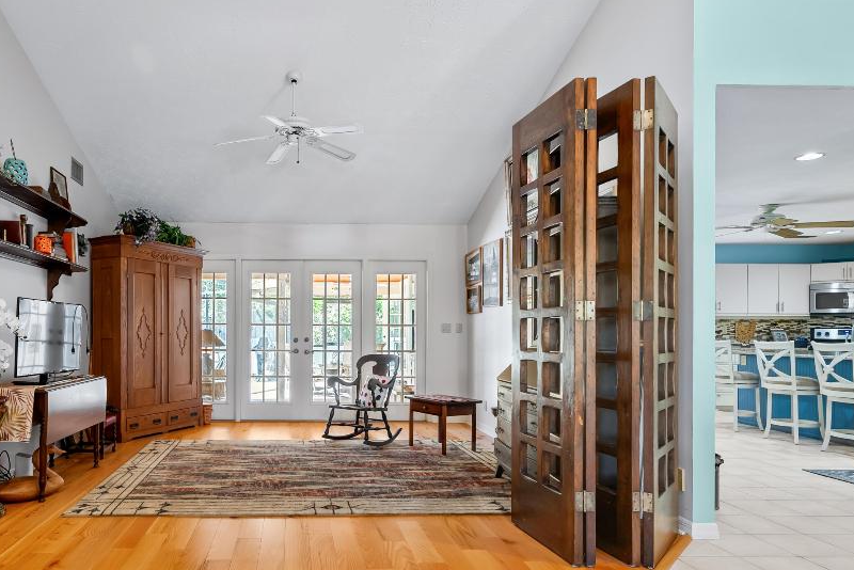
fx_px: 546
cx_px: 297
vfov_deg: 54.7
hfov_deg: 74.1
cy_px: 348
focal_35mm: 23
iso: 100
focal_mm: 16
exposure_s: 1.6
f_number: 9
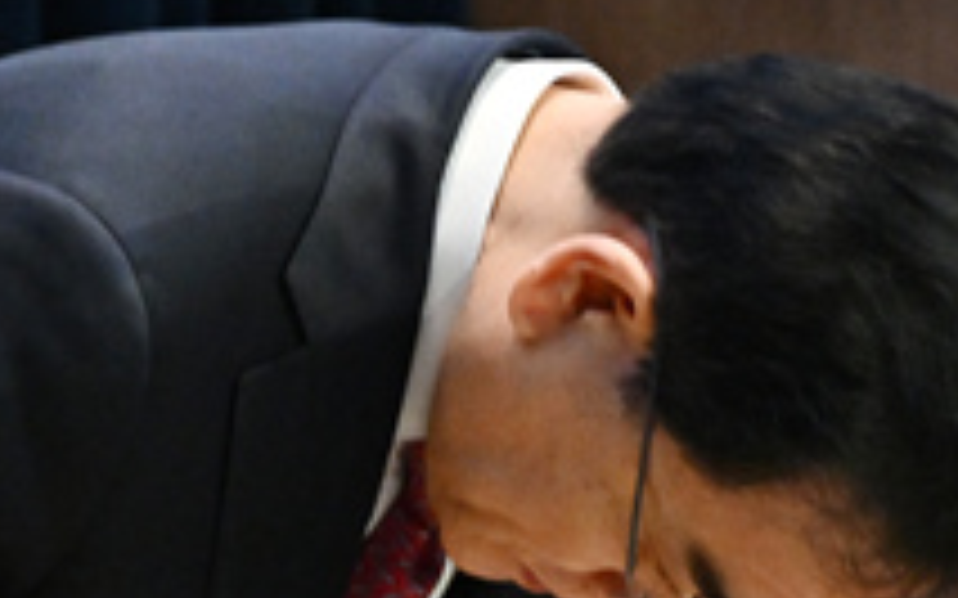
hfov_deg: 7.7
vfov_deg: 4.8
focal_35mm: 273
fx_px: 7126
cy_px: 807
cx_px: 99
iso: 2500
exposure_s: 1/250
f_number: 8
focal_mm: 89
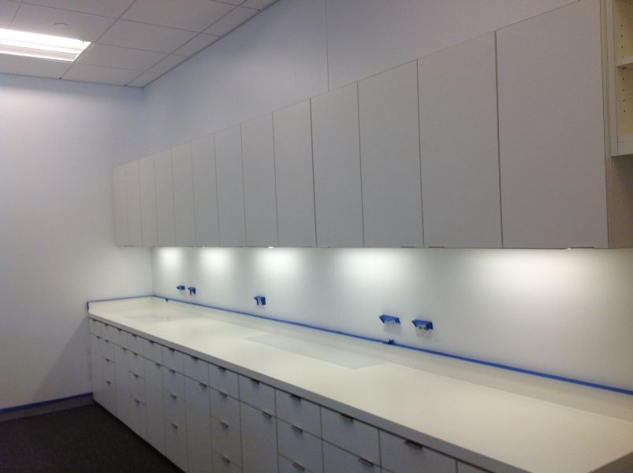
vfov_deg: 40.6
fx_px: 639
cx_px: 316
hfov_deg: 52.7
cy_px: 236
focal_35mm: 35
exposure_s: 1/120
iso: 80
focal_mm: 4.28
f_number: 2.4
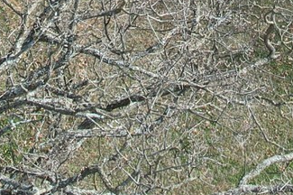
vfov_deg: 8.6
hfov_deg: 14.8
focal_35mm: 138
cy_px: -336
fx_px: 1122
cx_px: 212
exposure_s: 1/725
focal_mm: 8.38
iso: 100
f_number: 2.8
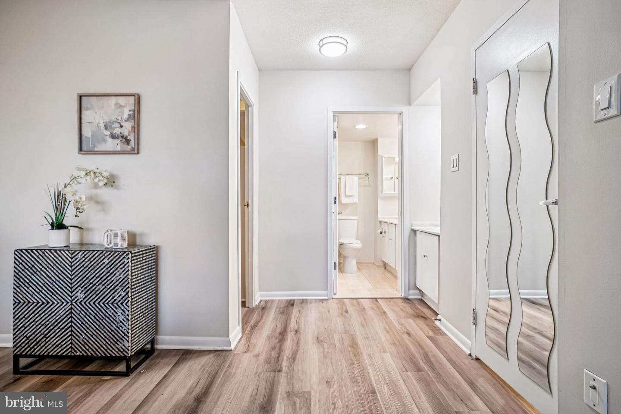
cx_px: 310
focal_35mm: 16
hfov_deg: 95.0
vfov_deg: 72.1
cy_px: 207
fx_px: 285
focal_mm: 11
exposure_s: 1/10
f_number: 8
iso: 500
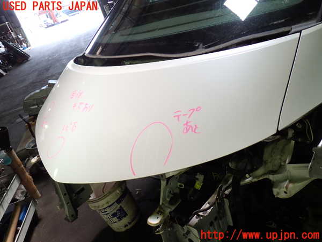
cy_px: 121
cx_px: 161
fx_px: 279
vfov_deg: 46.8
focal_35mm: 30
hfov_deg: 60.0
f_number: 2.3
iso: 100
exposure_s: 1/80
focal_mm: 5.4
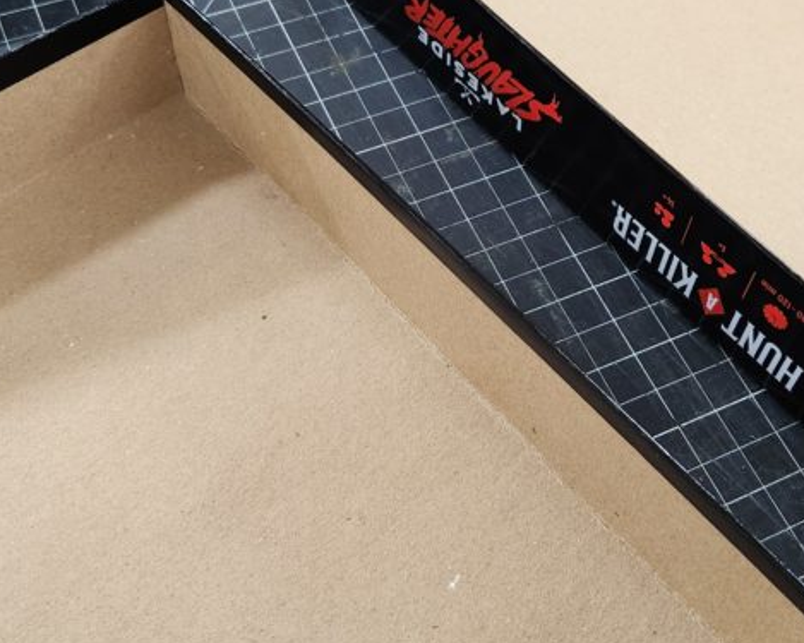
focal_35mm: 49
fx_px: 1166
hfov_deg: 38.0
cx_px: 466
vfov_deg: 30.6
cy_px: 213
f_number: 1.8
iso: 640
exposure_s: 1/120
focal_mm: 5.4
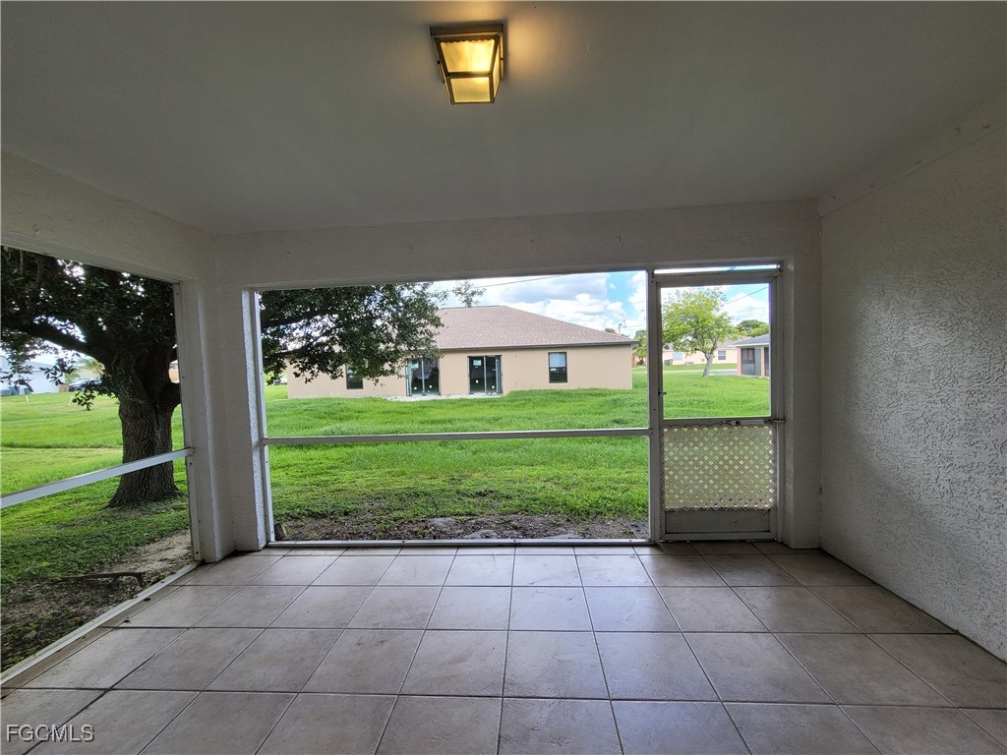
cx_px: 504
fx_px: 378
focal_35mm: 13
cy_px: 378
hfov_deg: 106.2
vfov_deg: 89.9
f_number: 2.2
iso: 64
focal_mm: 2.2
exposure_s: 1/135
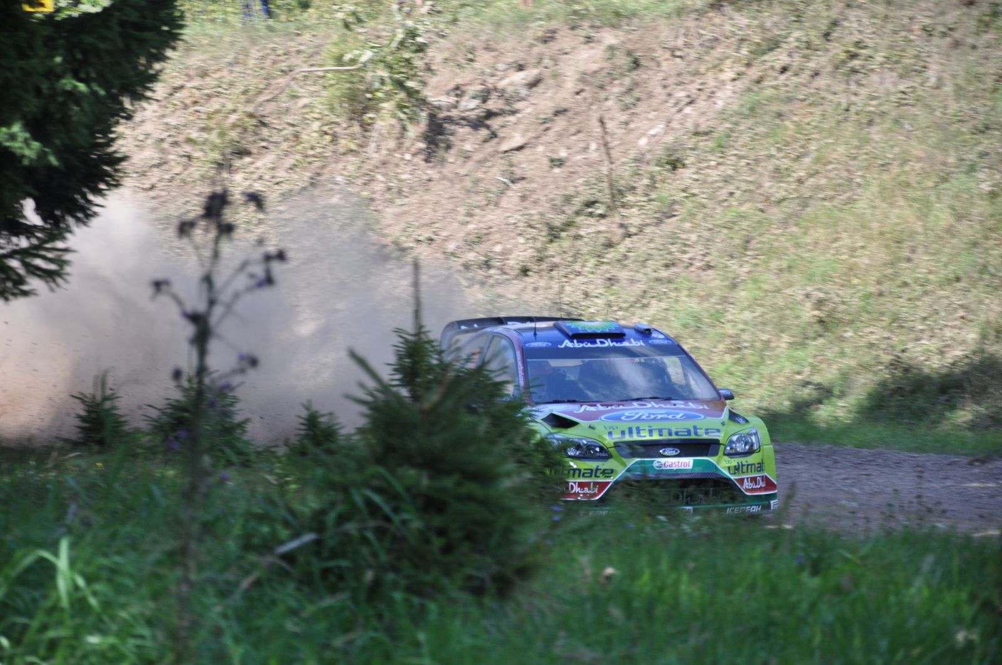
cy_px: 332
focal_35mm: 158
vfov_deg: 8.7
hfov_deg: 13.1
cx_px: 501
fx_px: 4378
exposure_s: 1/500
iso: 400
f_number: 5.6
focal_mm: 105
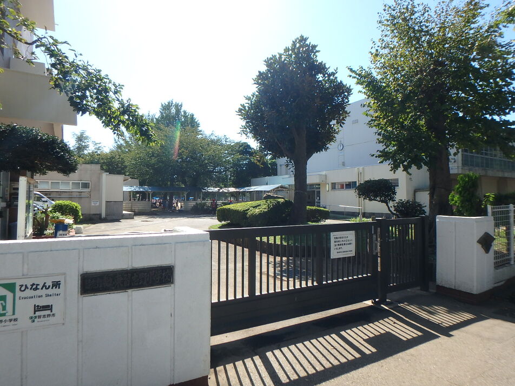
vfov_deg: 63.4
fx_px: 312
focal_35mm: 21
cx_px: 258
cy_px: 193
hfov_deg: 79.0
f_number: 3.5
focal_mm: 3.7
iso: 125
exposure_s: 1/800
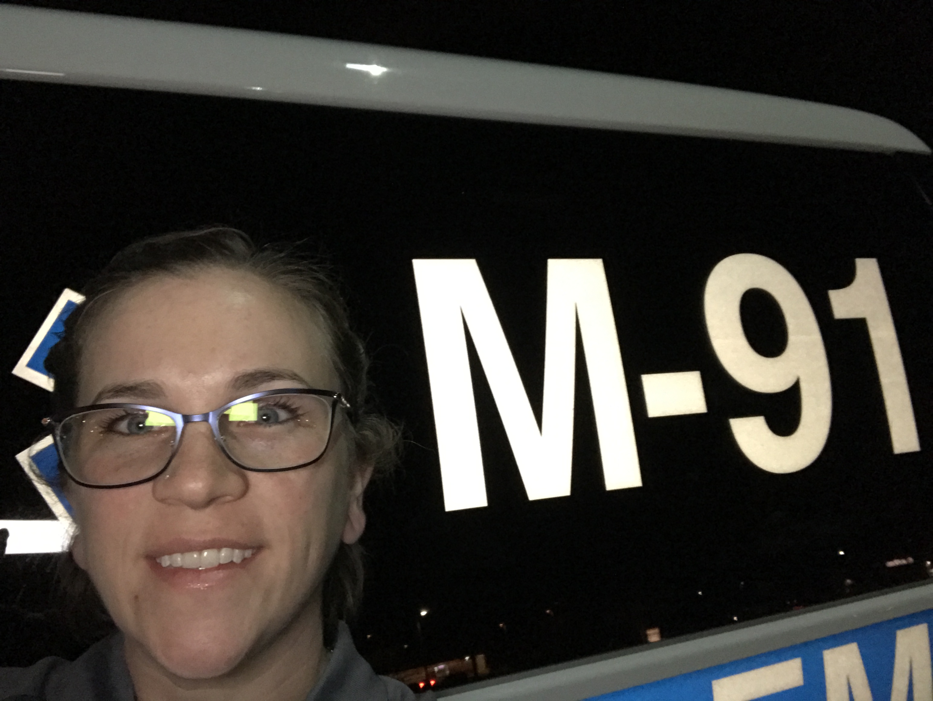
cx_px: 466
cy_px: 350
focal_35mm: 32
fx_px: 863
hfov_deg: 56.8
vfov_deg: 44.2
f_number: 2.2
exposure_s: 1/20
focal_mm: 2.87
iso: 250
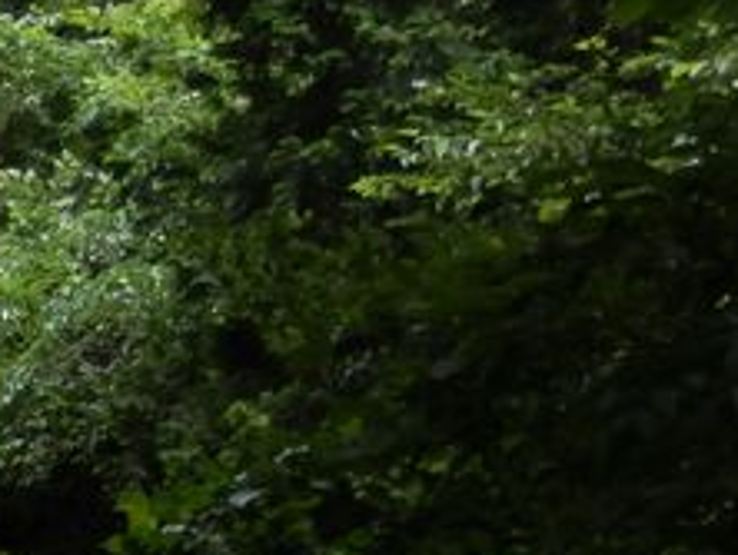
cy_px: 724
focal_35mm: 90
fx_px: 1921
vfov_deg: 15.6
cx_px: -525
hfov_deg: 18.0
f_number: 3
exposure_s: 1/100
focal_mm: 4.5
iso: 80
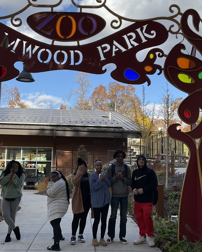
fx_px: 336
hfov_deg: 33.3
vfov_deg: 41.2
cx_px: 82
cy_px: 126
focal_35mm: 45
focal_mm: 3
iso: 25
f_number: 1.8
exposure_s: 1/1098
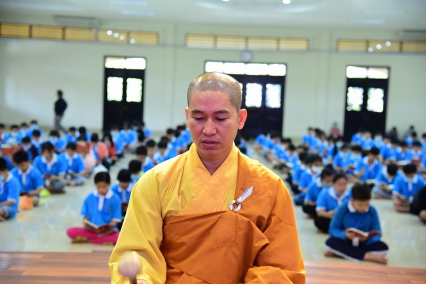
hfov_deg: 30.5
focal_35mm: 66
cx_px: 213
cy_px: 142
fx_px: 781
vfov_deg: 20.6
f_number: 4.5
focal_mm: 66
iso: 1250
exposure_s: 1/30
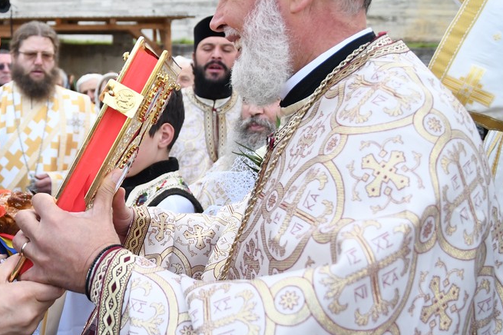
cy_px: 121
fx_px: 614
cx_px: 53
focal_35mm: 44
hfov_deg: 41.1
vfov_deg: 30.3
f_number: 2.8
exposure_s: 1/1600
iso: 800
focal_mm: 16
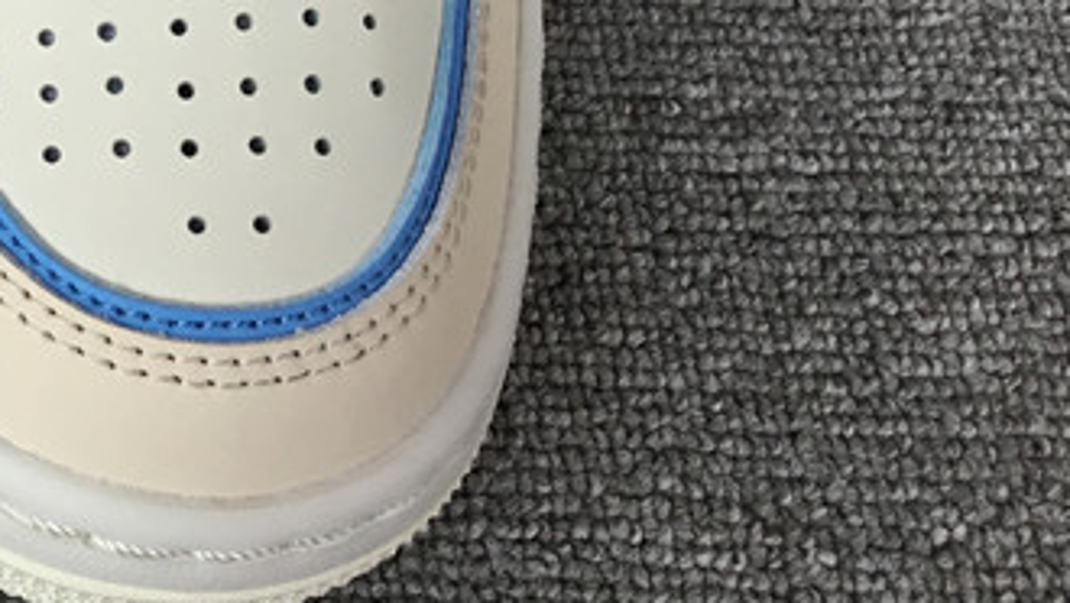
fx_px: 2612
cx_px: -266
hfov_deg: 21.3
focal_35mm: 92
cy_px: -154
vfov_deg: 12.8
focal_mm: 3.3
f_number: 2.4
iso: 25
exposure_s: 1/100
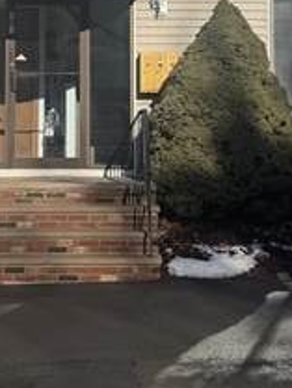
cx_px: 99
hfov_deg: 16.8
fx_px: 989
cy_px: 32
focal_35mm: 88
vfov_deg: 21.7
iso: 80
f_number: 1.78
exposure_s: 1/7092
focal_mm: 6.76
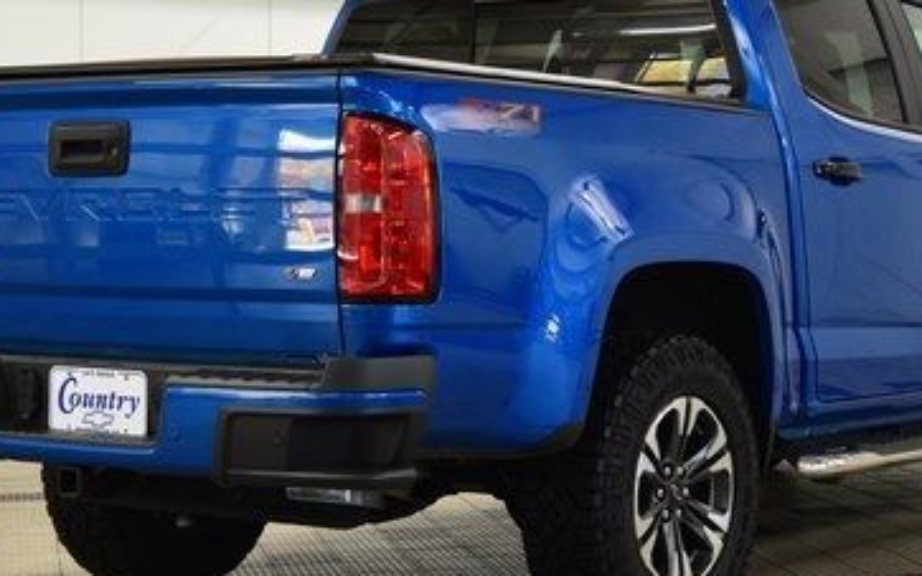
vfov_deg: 13.5
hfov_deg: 21.4
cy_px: 258
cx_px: 536
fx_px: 2438
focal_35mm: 97
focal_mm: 36
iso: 1600
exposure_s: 1/60
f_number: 6.3
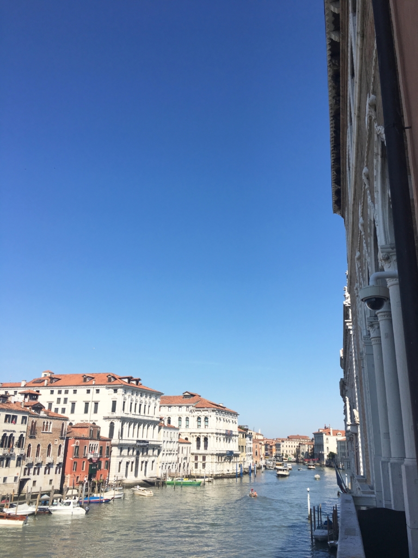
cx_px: 209
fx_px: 467
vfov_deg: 61.7
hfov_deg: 48.2
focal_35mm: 29
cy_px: 279
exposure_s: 1/1972
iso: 25
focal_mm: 4.15
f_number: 2.2
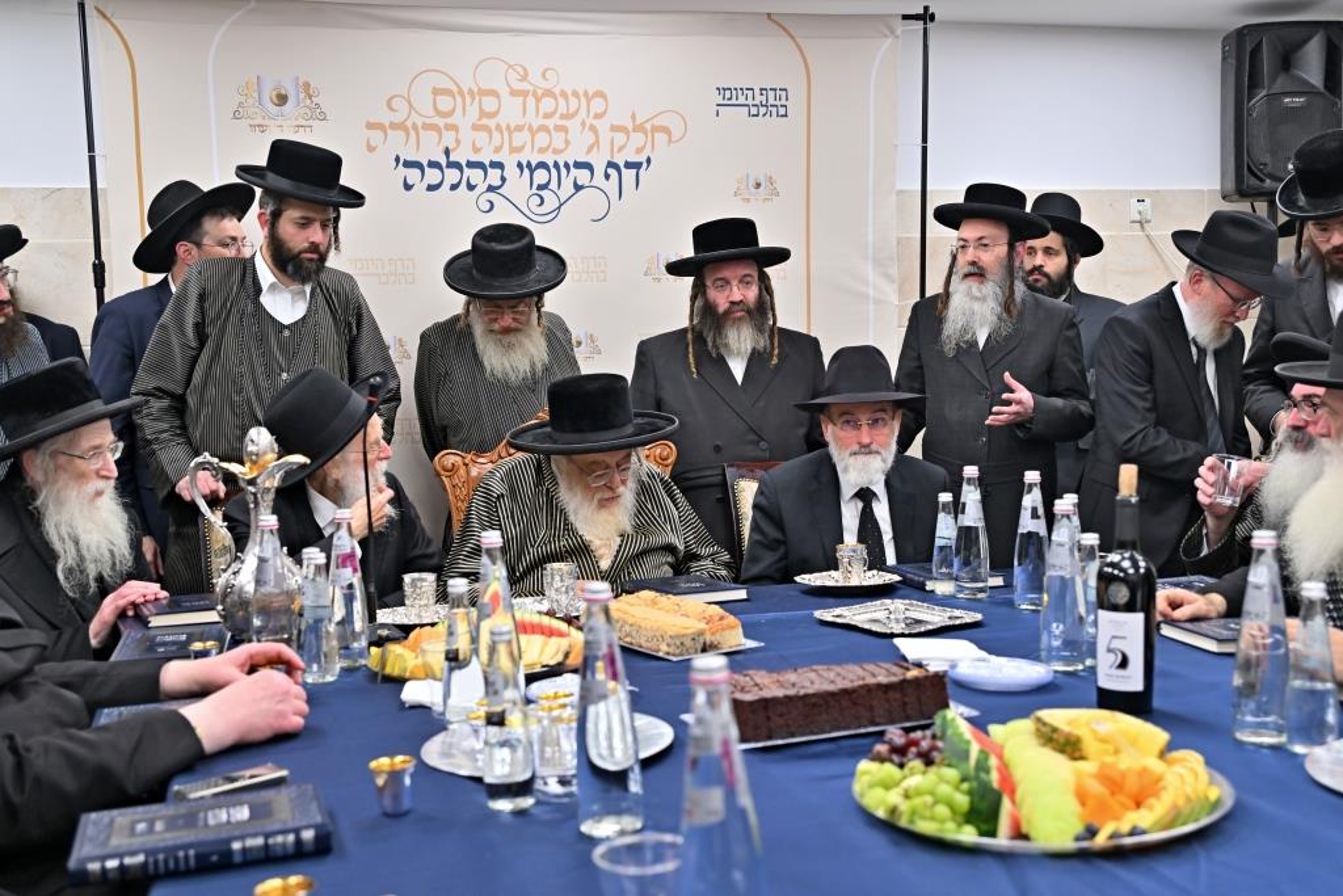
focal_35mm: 39
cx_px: 672
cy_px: 448
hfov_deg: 49.5
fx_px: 1455
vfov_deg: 34.2
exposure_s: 1/200
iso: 640
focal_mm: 39
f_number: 4
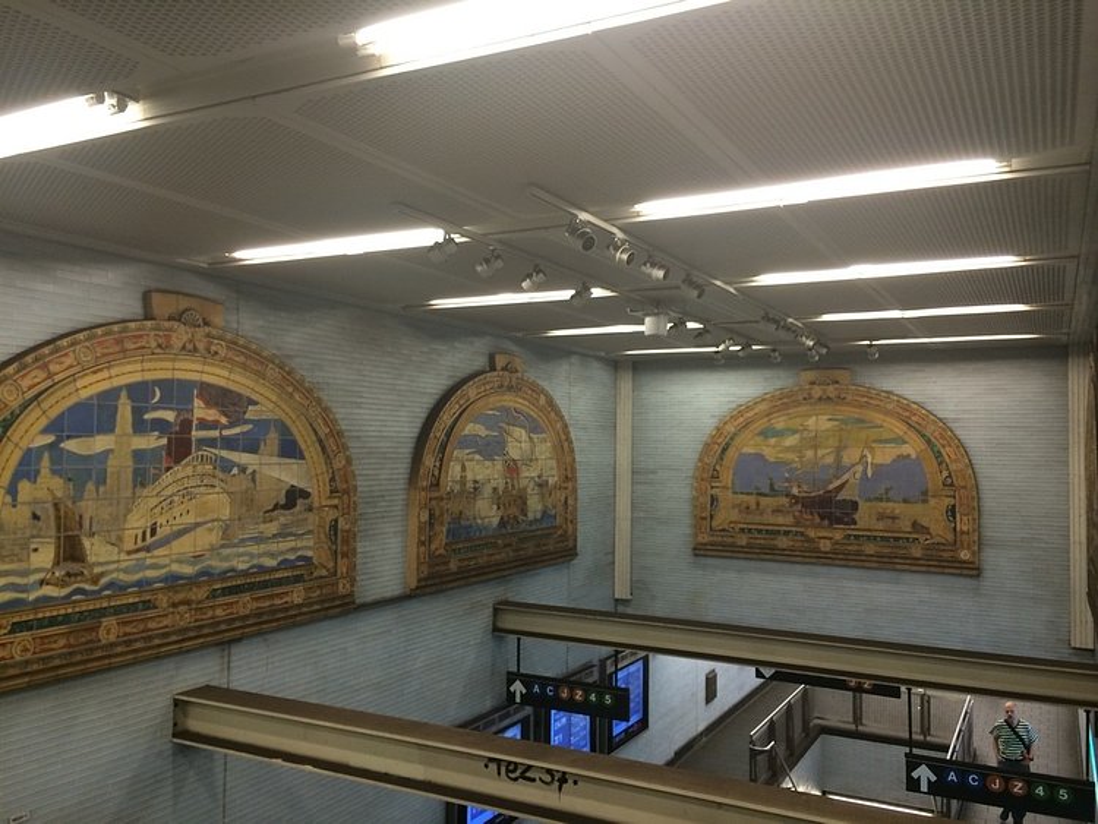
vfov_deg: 46.8
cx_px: 549
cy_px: 412
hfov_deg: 59.9
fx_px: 952
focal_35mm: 30
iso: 100
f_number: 2.2
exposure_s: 1/30
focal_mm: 4.12
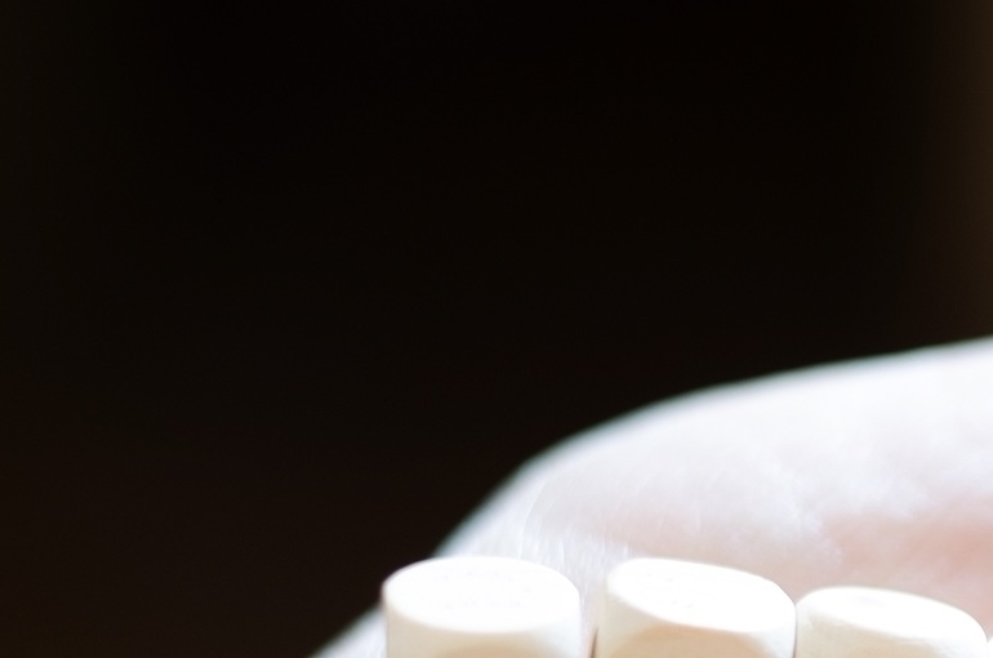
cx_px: 1175
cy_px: 619
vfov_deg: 7.3
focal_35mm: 187
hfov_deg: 10.8
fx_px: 5147
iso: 100
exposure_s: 1/80
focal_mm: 50
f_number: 2.2
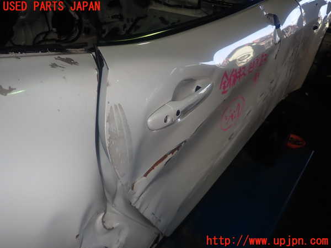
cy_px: 124
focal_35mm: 28
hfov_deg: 63.4
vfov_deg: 49.7
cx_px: 166
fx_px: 268
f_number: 6.3
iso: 160
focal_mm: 5.05
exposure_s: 1/30
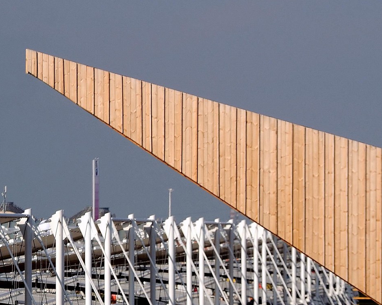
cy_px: 231
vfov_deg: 5.1
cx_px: 10
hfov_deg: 6.3
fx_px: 3450
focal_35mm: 305
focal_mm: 85
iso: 200
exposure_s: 1/500
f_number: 5.6
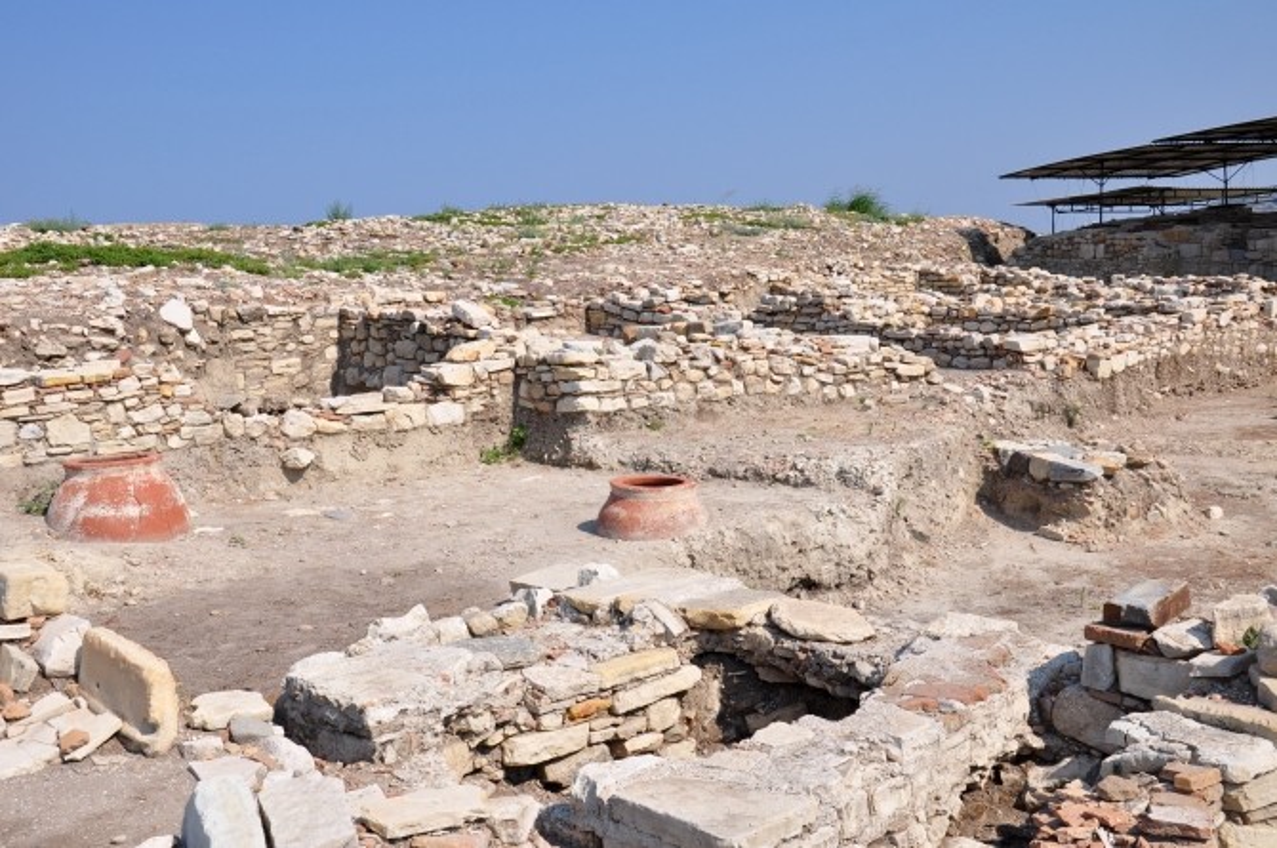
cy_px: 424
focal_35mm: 38
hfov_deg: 51.3
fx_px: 1329
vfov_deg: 35.4
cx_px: 638
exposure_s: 1/400
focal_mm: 25
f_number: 11
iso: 200
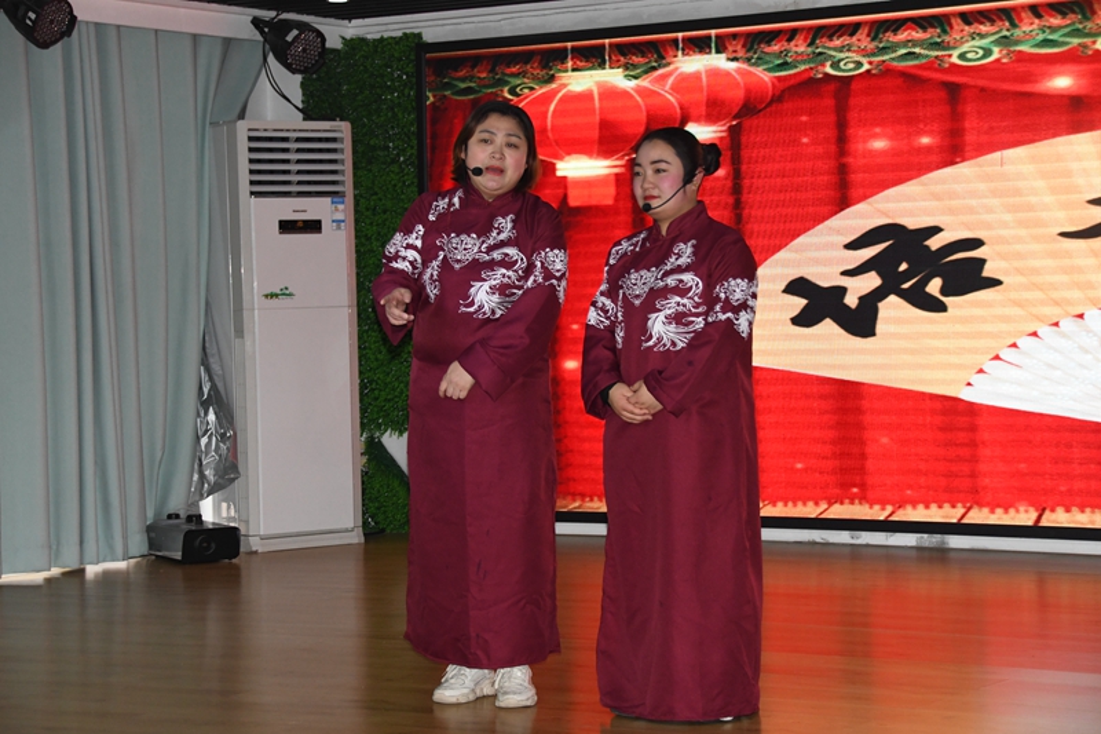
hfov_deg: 22.6
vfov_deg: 15.2
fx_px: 2752
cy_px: 367
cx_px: 550
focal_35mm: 90
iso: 1600
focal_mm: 60
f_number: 4.8
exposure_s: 1/160
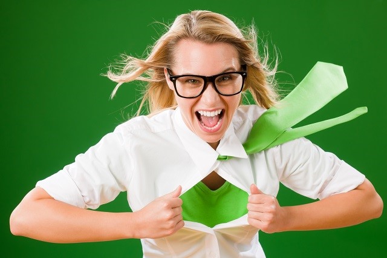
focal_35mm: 85
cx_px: 194
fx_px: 913
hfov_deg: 23.9
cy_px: 129
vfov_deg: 16.1
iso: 100
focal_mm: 85
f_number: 9
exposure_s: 1/200
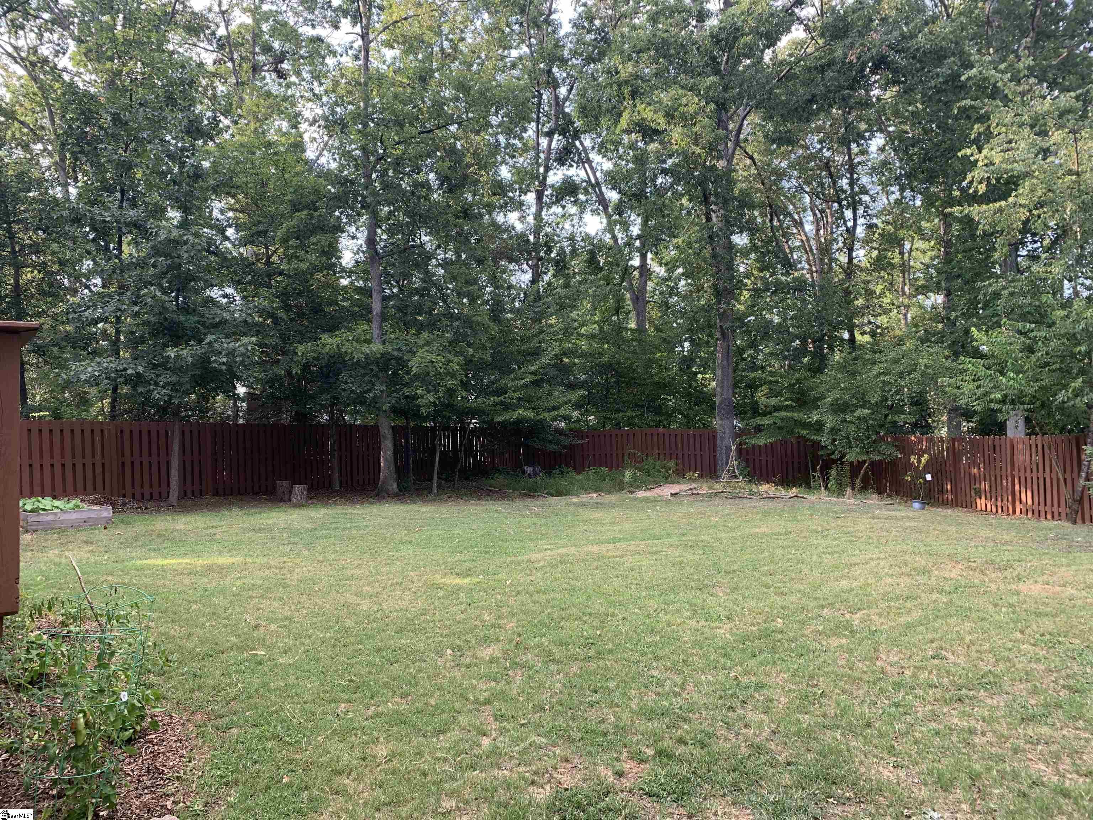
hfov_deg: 67.3
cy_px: 410
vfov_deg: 53.1
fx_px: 821
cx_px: 546
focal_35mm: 26
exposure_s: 1/121
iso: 25
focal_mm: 4.25
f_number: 1.8
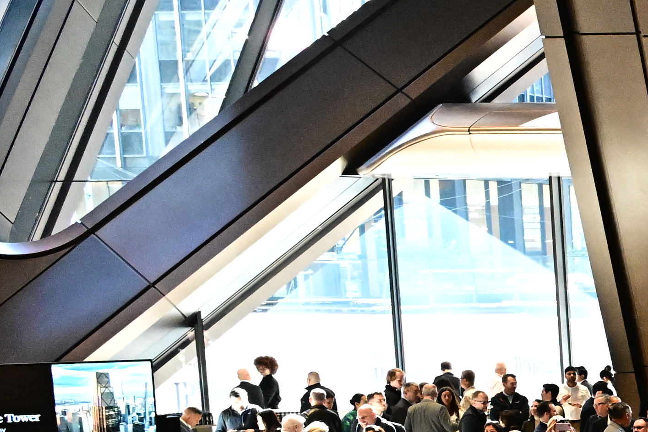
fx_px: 1890
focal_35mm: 105
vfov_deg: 12.8
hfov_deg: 15.4
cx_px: 1319
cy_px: 481
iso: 6400
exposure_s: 1/250
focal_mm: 24
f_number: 4
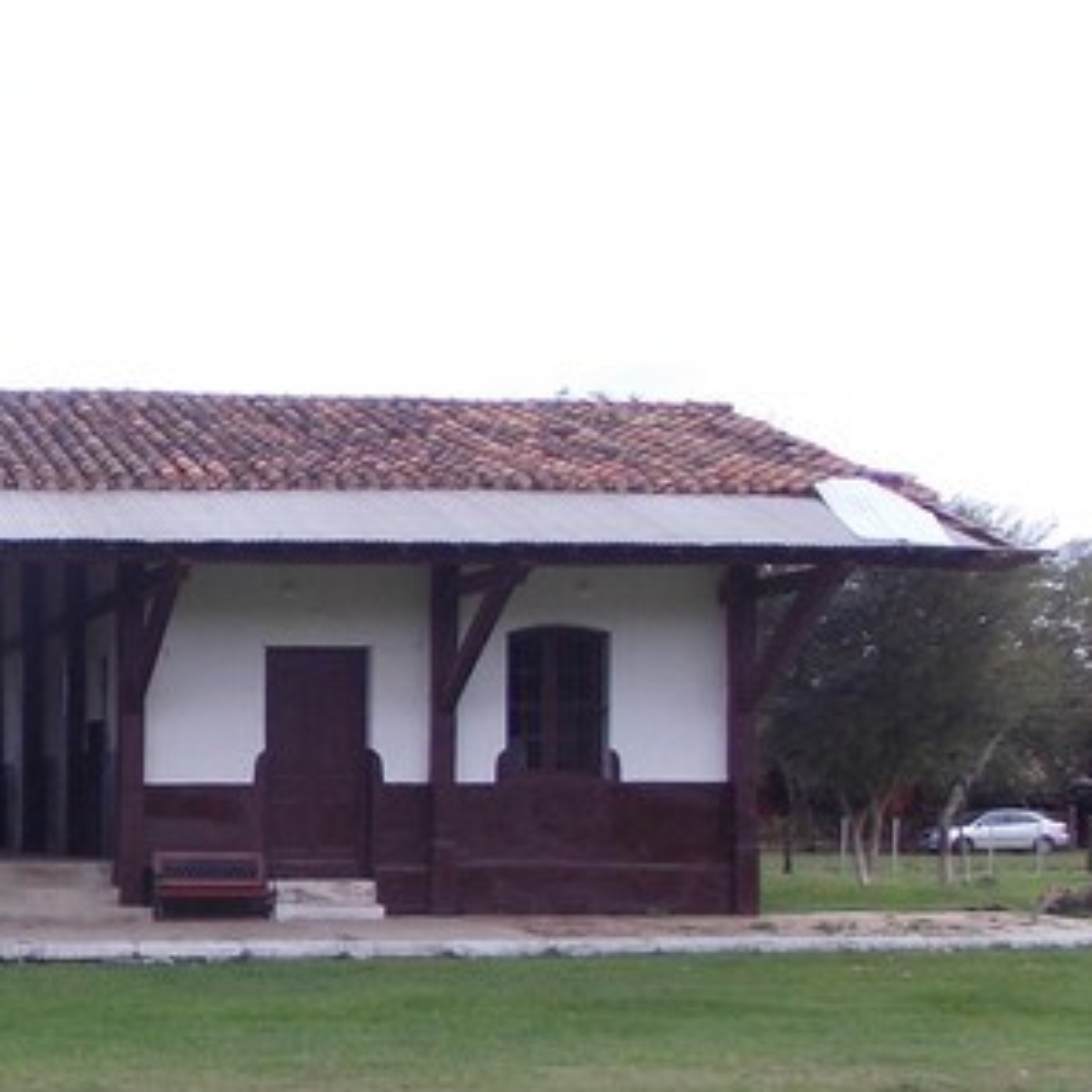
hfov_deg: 24.7
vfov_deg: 26.4
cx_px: -155
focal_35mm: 64
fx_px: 2284
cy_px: 860
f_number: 5.4
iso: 80
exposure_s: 1/125
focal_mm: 4
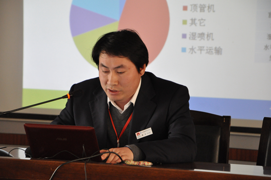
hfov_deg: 13.1
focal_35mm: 158
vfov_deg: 8.7
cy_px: 90
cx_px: 136
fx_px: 1185
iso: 1600
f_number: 5.6
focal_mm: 105
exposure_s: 1/20
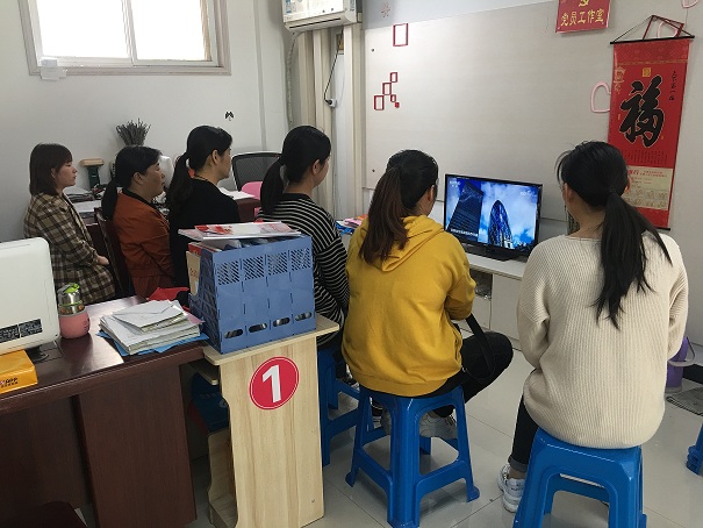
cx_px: 352
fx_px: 589
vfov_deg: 48.2
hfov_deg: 61.6
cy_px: 264
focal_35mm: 29
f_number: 2.2
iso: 40
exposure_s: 1/17
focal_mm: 4.15
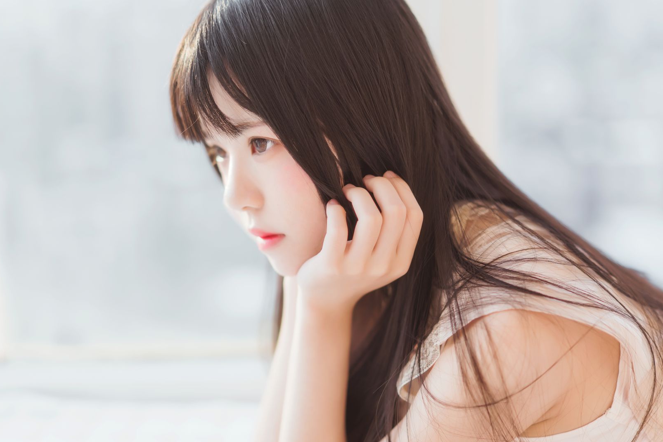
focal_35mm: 56
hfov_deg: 35.6
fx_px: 1031
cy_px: 221
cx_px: 348
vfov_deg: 24.2
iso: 125
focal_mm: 50
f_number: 1.4
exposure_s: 1/320
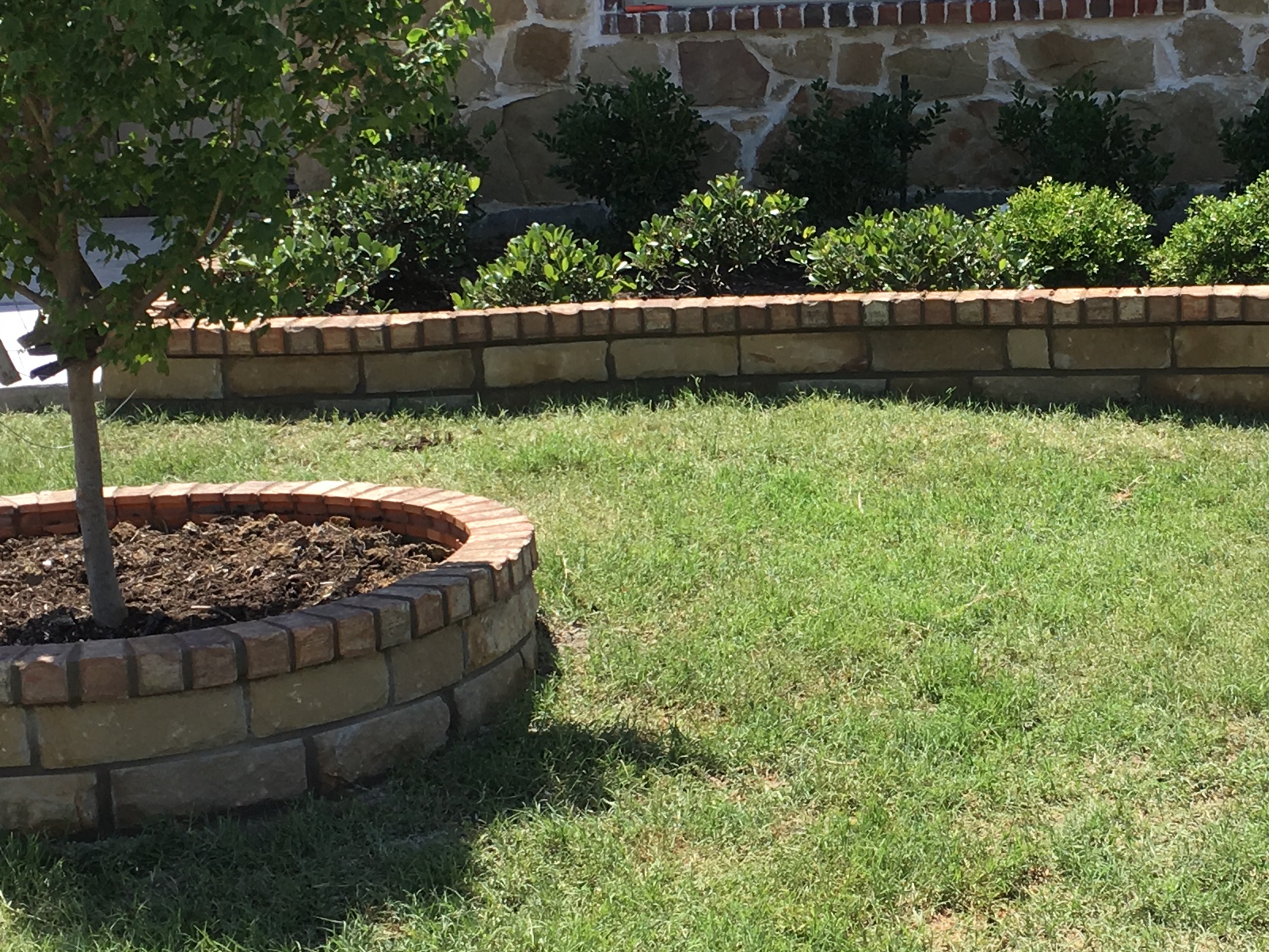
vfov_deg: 20.2
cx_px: 905
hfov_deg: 26.4
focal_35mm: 73
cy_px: 486
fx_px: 2676
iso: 25
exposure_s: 1/785
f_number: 2.2
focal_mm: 4.15
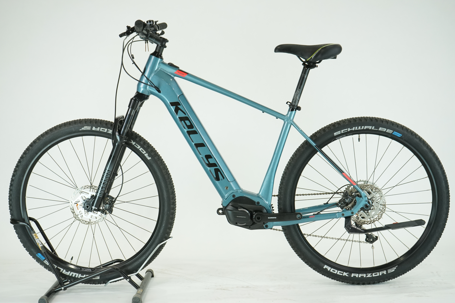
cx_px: 228
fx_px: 695
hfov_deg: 36.2
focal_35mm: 55
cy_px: 152
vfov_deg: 24.6
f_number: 6.3
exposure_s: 1/200
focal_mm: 55
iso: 1600
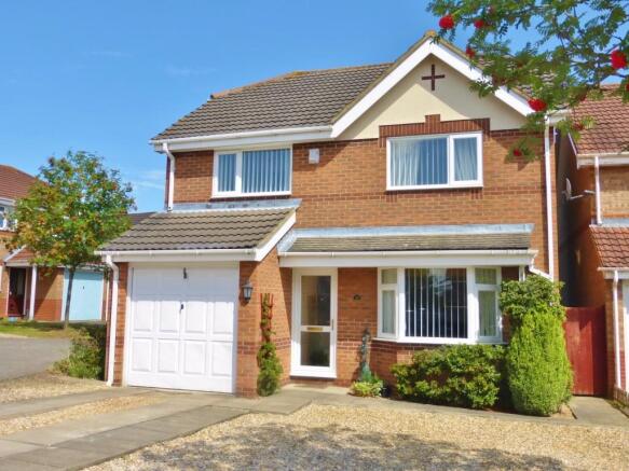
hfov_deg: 60.0
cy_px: 236
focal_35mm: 30
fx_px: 545
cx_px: 314
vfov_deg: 46.8
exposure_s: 1/800
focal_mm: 5.4
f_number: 4
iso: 100
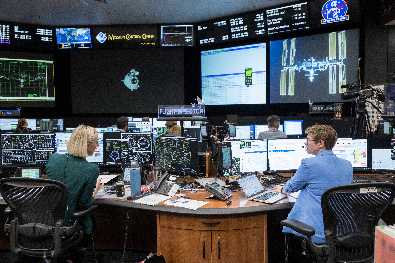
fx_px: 335
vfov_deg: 43.0
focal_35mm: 30
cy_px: 132
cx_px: 198
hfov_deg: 61.1
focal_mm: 30.5
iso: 5000
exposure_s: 1/160
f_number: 5
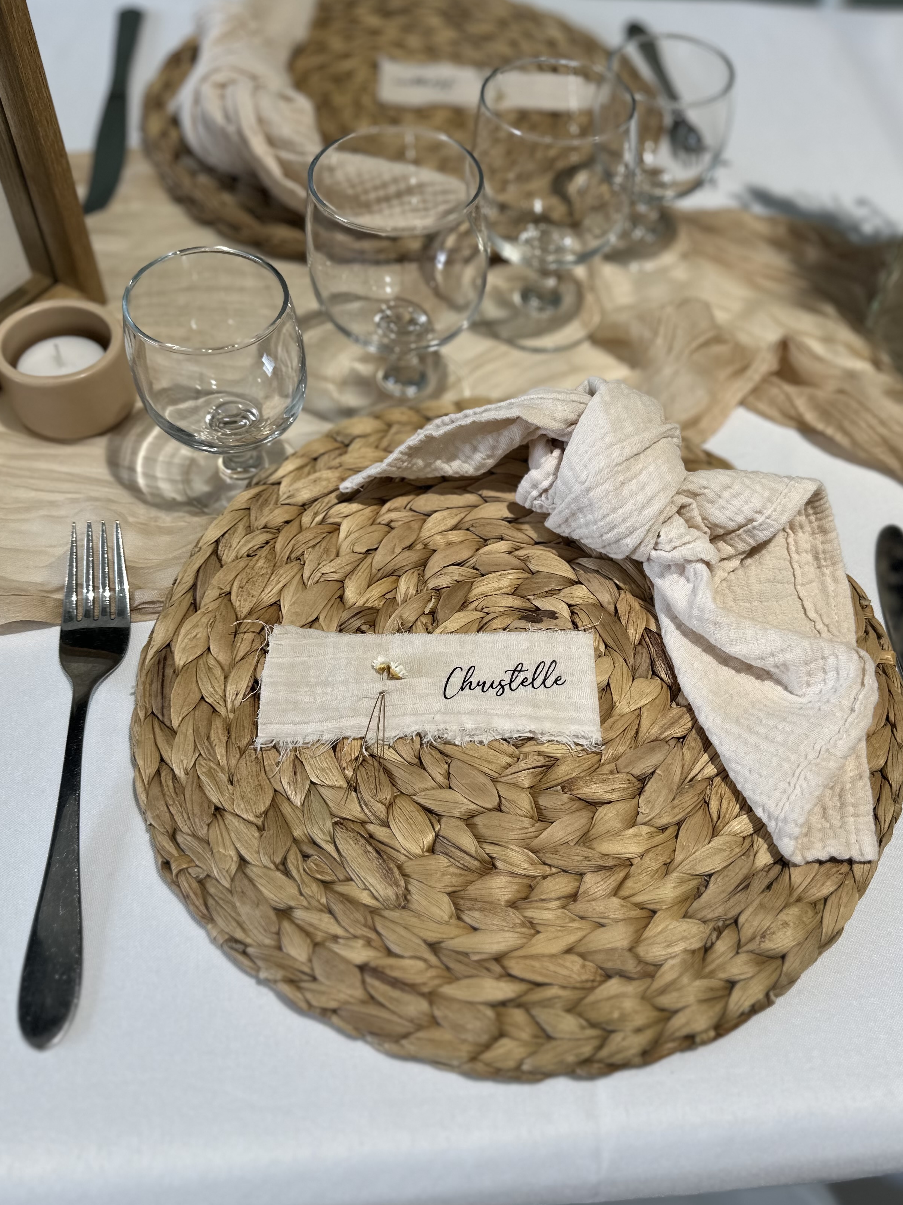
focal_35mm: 30
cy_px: 617
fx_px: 1044
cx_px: 520
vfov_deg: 60.0
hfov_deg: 46.6
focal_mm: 6.86
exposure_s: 1/133
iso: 64
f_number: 1.78
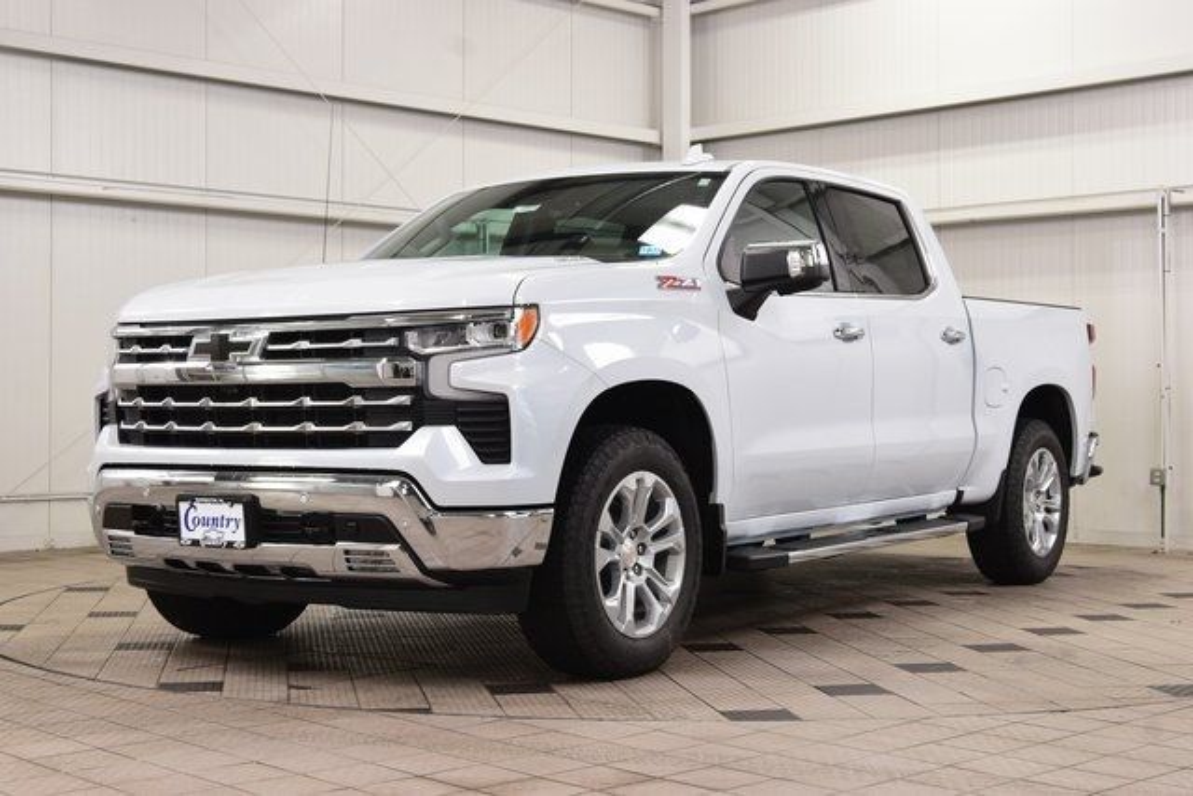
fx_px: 1790
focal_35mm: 54
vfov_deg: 25.1
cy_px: 398
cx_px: 596
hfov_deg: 36.9
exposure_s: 1/60
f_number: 8
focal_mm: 36
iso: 1100
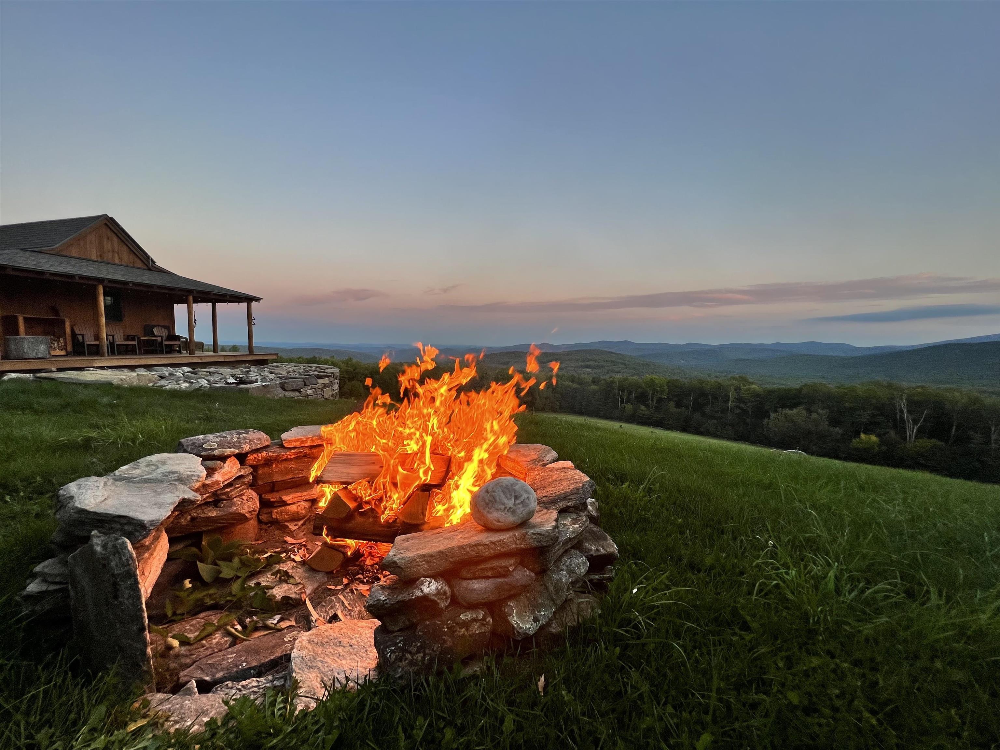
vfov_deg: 89.9
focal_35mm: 13
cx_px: 500
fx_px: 376
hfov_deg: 106.2
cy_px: 375
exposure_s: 1/99
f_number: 1.8
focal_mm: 1.57
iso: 50
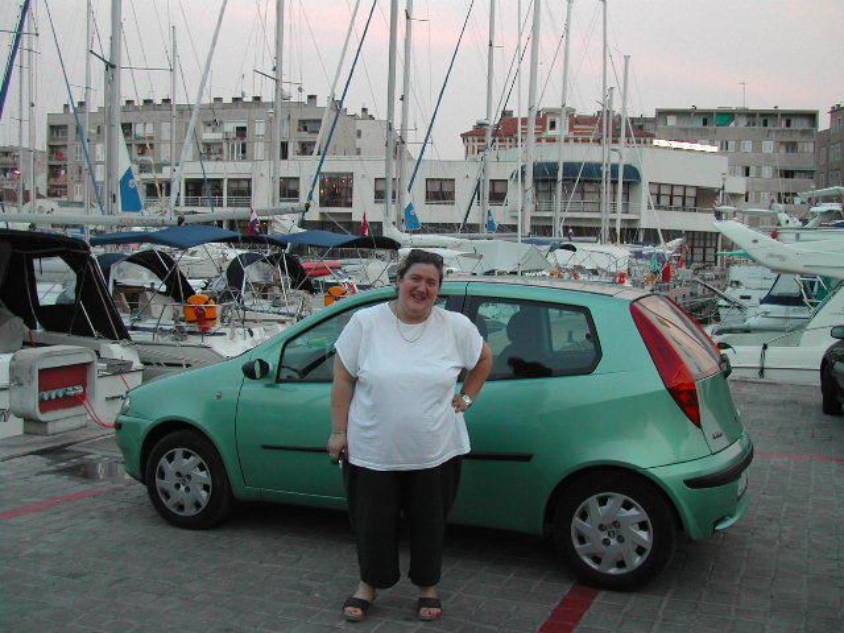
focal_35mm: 38
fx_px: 927
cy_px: 316
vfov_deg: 37.7
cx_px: 422
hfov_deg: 49.0
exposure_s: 1/43.2
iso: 100
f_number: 2.8
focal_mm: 8
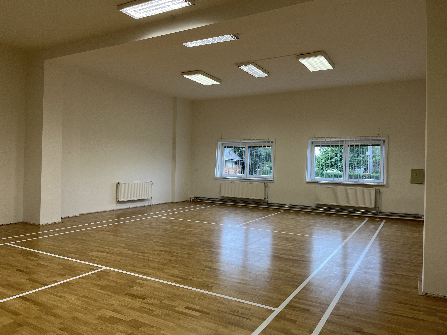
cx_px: 224
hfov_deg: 67.3
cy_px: 168
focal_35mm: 26
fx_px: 336
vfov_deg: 53.1
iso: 64
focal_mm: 5.1
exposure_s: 1/100
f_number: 1.6
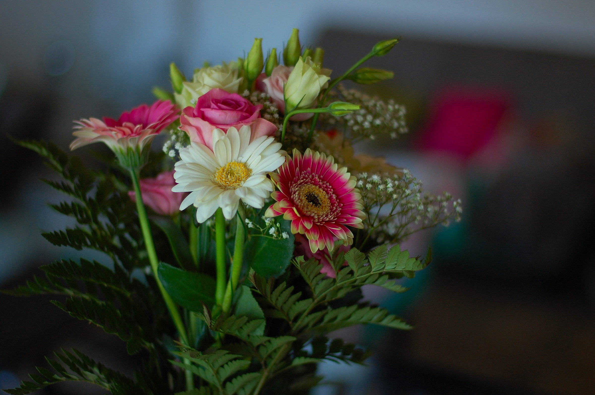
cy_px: 198
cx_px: 298
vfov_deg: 18.1
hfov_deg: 27.0
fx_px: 1238
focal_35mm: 75
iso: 200
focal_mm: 50
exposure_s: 1/250
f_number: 1.8
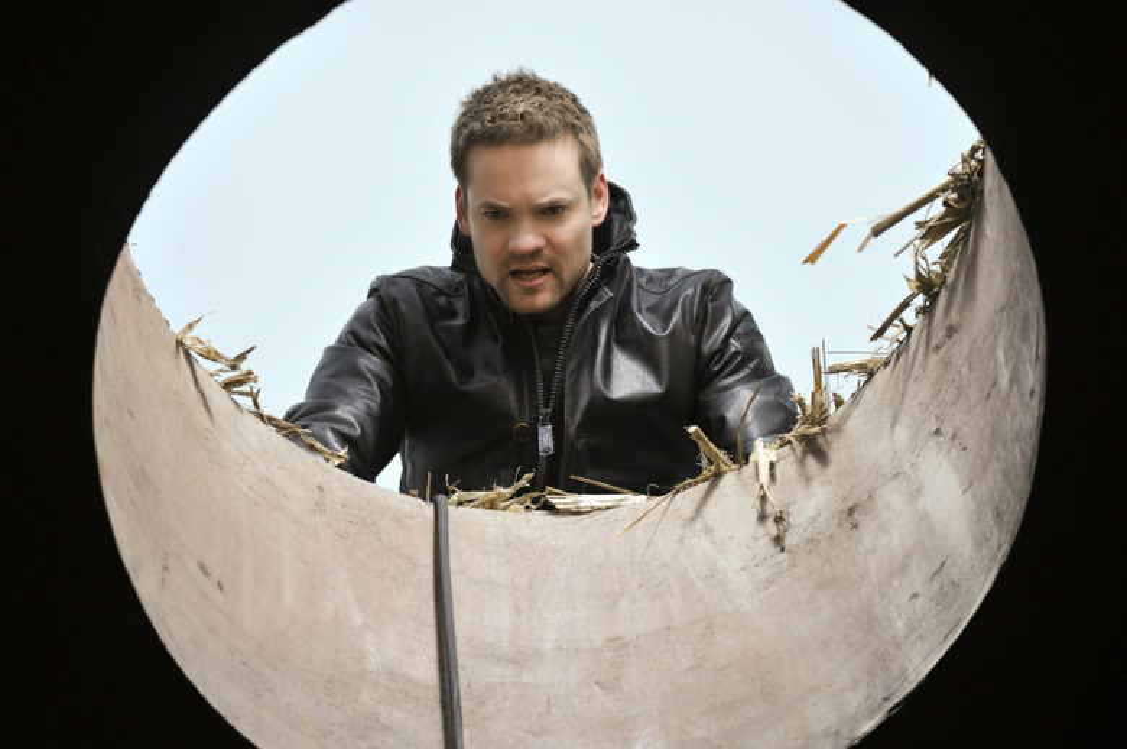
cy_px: 374
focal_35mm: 200
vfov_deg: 6.8
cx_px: 564
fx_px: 6253
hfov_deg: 10.3
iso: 200
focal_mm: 200
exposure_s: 1/125
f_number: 6.3
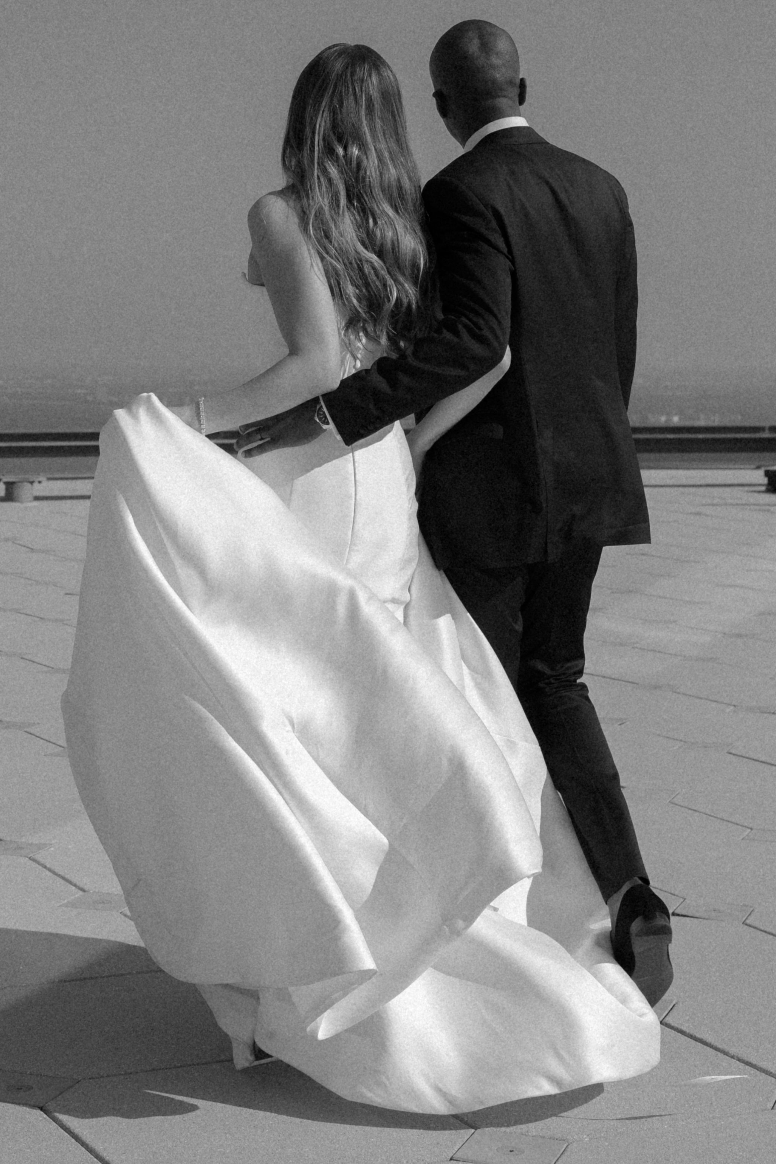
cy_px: 60
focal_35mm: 80
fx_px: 2586
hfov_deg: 17.0
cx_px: 312
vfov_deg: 24.4
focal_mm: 35
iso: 100
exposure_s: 1/1600
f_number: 4.5
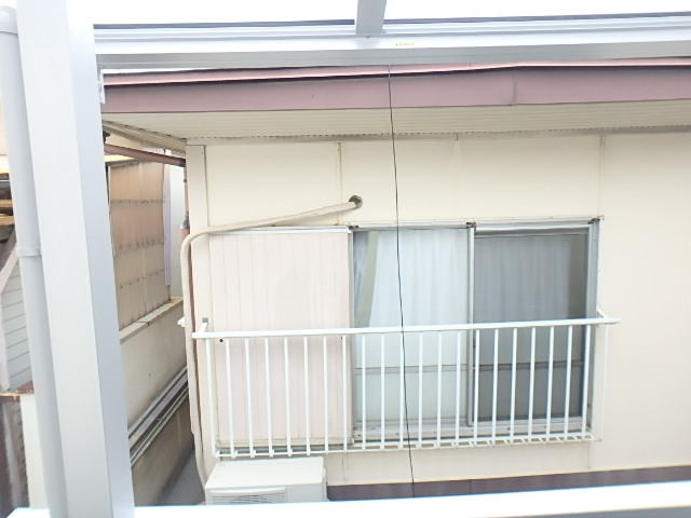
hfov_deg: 79.0
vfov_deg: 63.4
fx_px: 419
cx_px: 346
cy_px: 259
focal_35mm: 21
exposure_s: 1/30
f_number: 3.5
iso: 250
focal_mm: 3.7
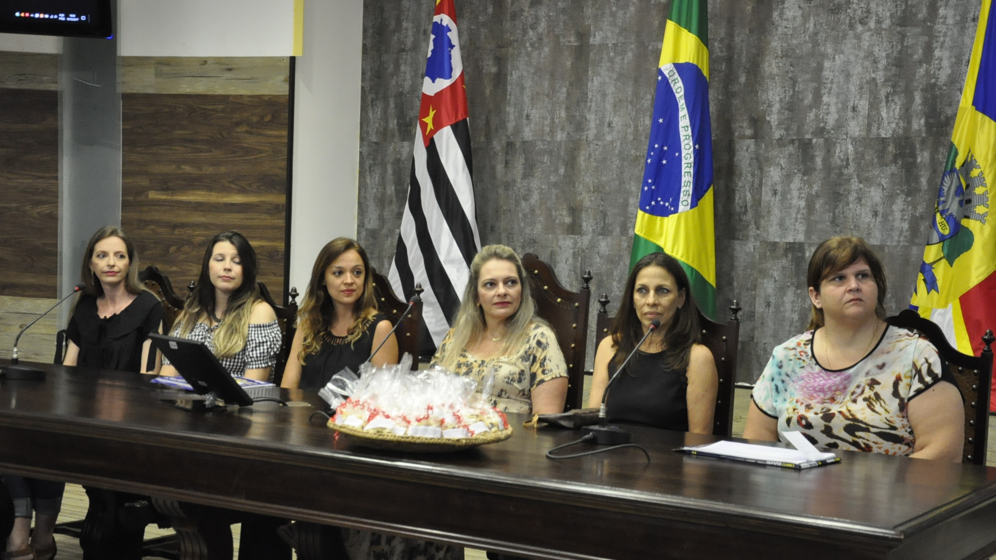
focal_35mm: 56
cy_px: 325
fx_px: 1466
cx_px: 501
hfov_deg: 37.5
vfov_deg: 21.6
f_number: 4.5
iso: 2500
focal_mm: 35
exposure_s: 1/60
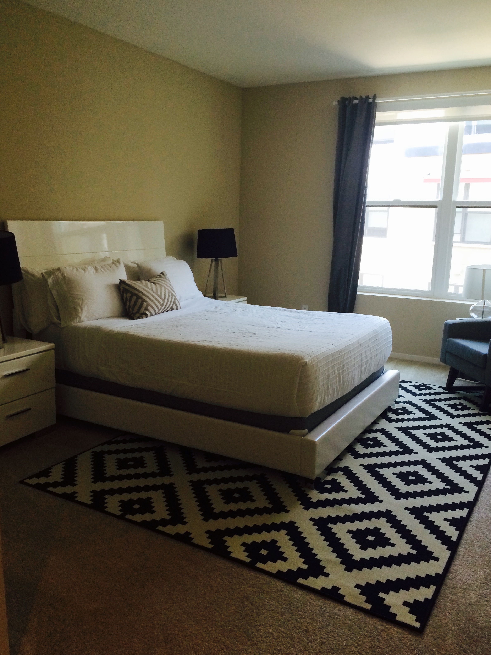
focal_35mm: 30
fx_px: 567
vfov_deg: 60.0
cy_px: 327
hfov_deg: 46.8
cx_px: 243
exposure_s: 1/30
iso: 50
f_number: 2.2
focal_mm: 4.15
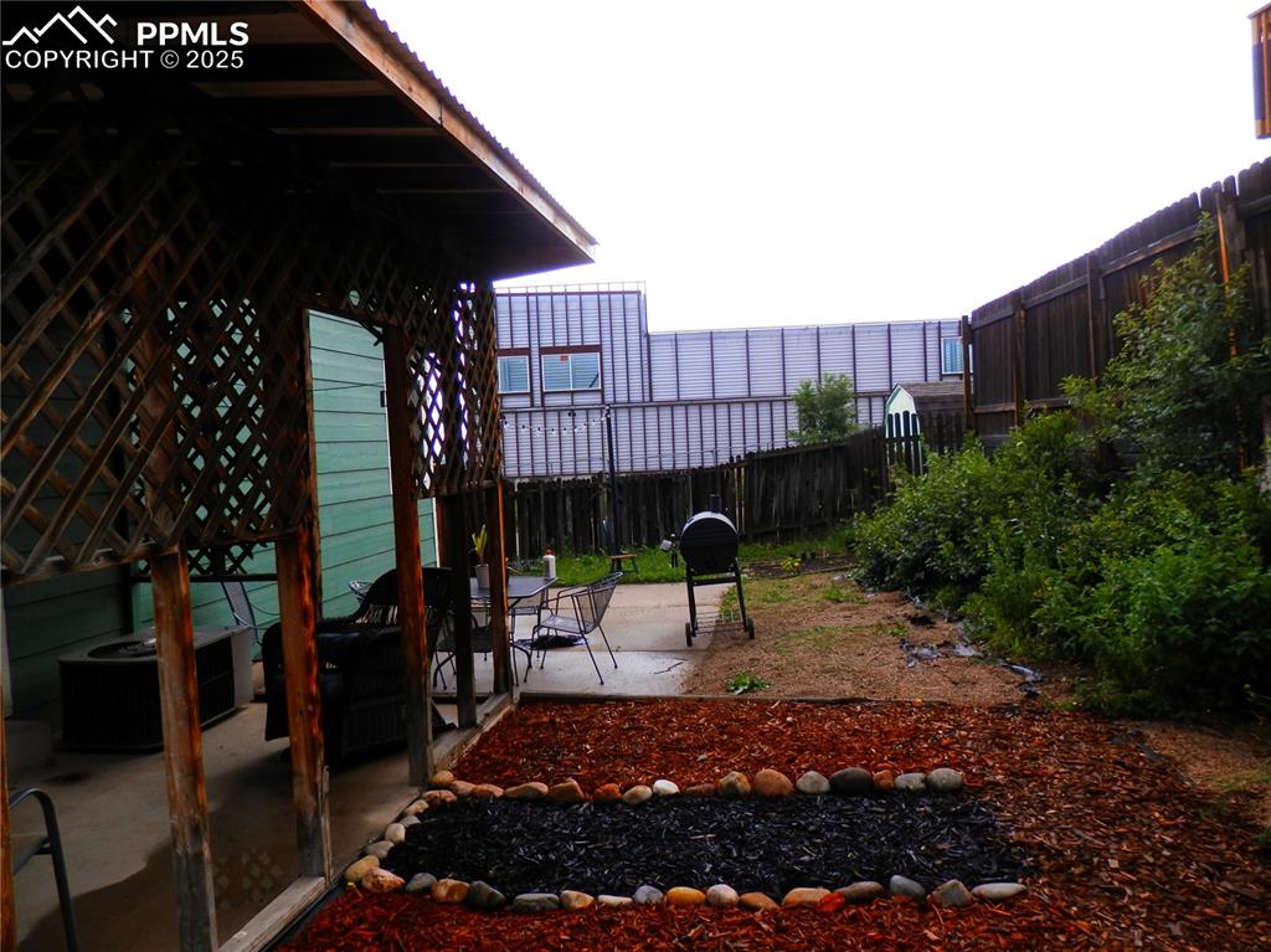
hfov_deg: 69.4
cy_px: 476
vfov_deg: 54.8
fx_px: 917
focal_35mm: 25
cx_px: 636
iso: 80
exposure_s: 1/80
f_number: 3
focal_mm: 4.5
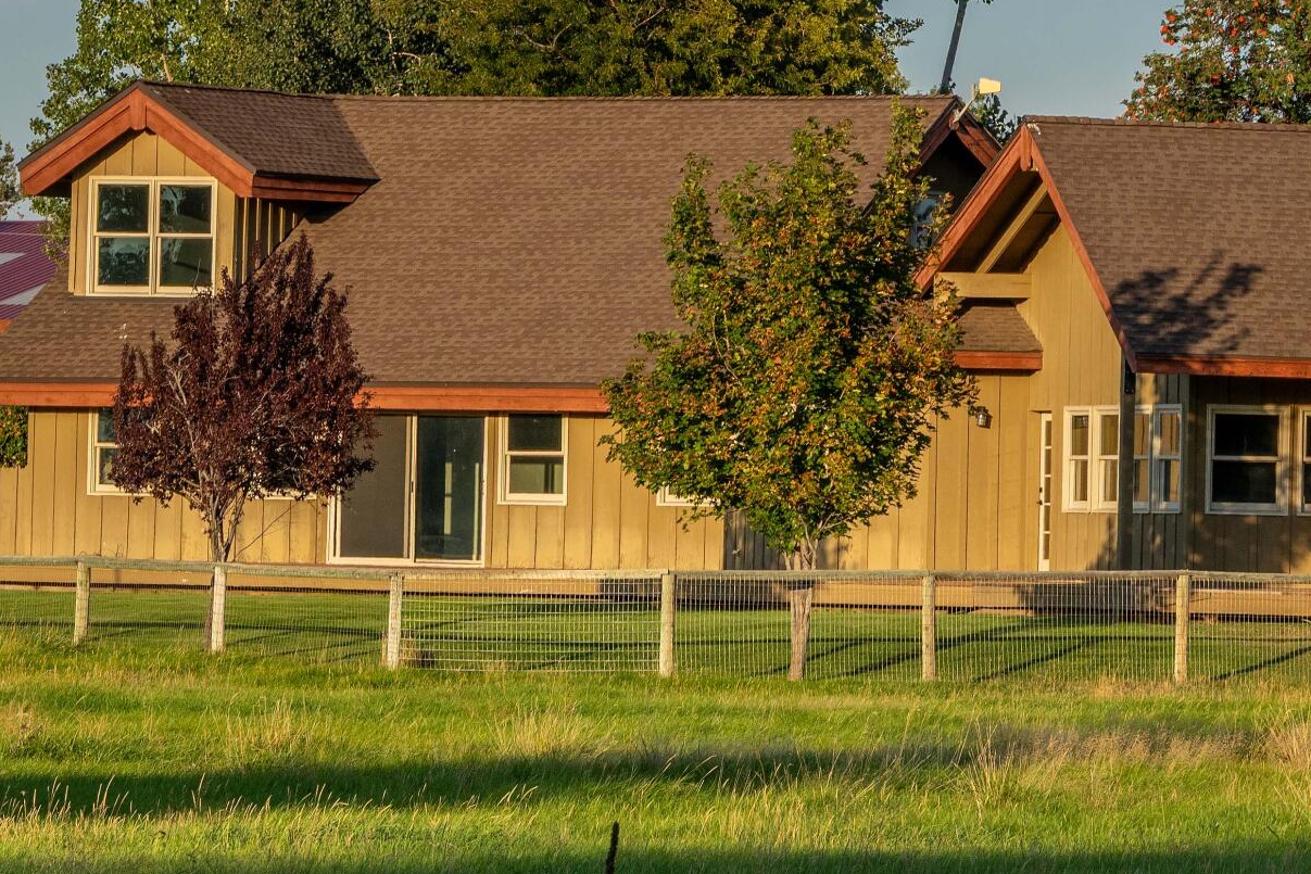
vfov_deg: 5.3
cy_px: 177
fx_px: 9505
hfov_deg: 7.9
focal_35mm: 261
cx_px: 1075
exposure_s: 1/400
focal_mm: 70
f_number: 8
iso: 400
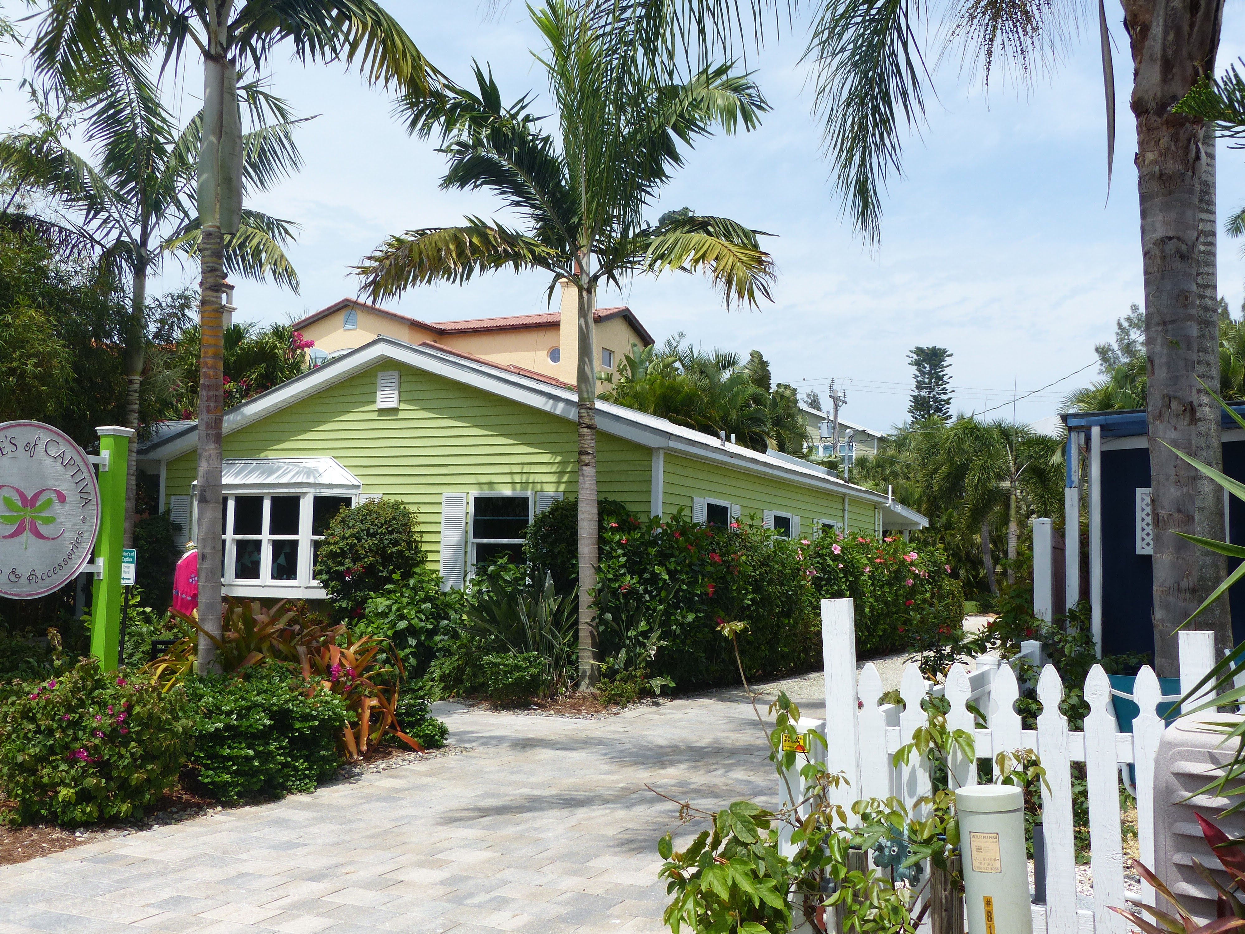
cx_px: 622
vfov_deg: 40.7
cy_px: 467
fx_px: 1259
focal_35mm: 35
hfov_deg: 52.6
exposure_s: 1/1000
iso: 100
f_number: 4
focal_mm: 6.3
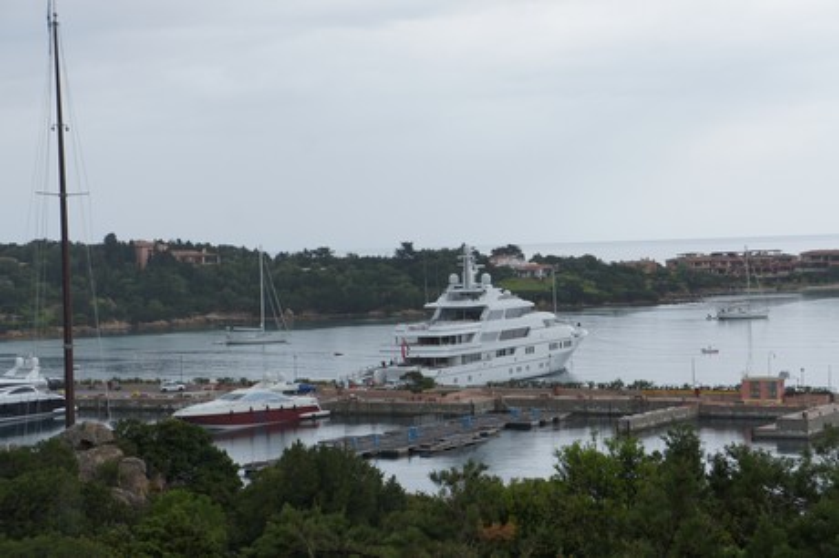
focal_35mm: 82
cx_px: 420
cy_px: 279
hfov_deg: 24.6
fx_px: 1921
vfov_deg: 16.5
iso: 200
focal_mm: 55
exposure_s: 1/160
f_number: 6.3
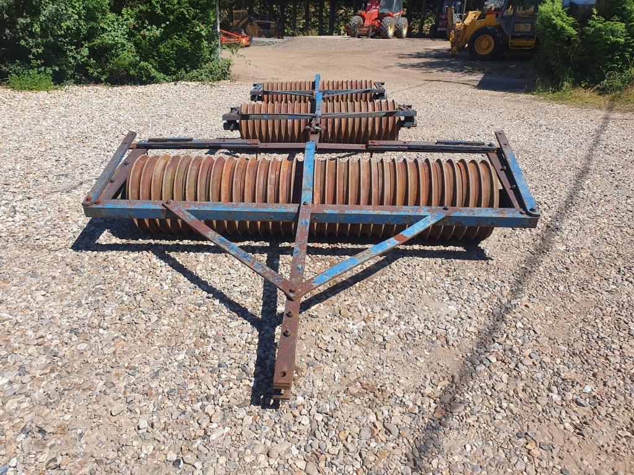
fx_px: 476
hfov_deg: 67.3
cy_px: 238
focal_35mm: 26
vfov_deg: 53.1
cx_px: 317
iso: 50
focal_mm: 4.32
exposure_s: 1/1628
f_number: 2.4
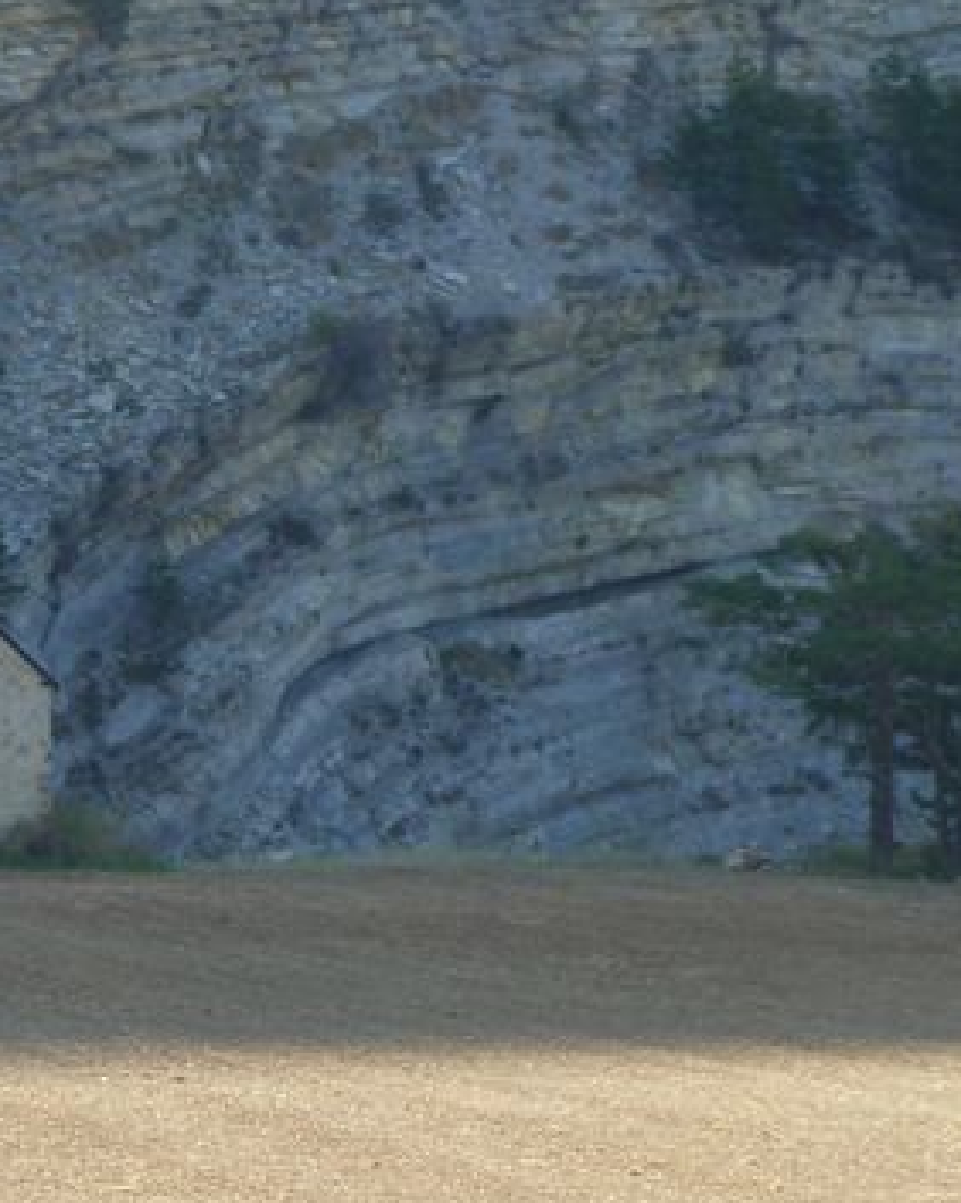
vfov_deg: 8.4
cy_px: 832
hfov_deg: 6.7
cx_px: 239
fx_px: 8184
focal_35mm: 230
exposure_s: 1/125
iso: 80
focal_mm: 17
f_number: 4.3
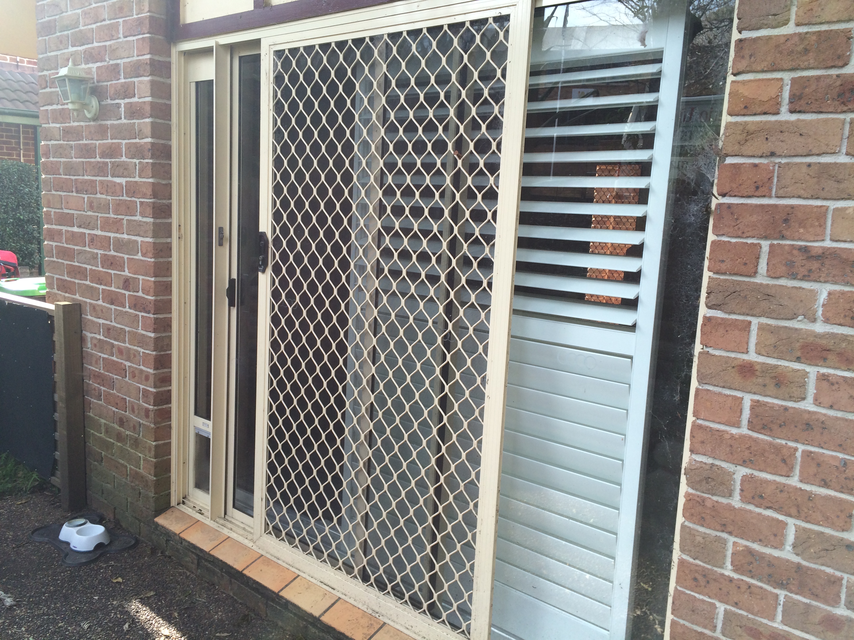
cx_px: 427
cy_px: 320
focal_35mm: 29
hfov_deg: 61.7
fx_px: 715
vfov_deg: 48.2
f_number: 2.2
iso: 32
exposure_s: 1/163
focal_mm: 4.15
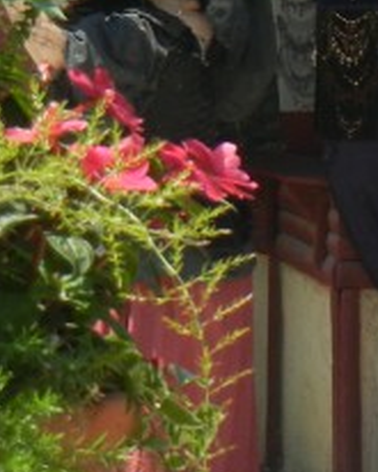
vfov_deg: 3.9
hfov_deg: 3.1
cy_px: 11
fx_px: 6903
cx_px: 985
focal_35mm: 494
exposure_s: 1/443
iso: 160
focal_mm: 18.3
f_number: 4.5
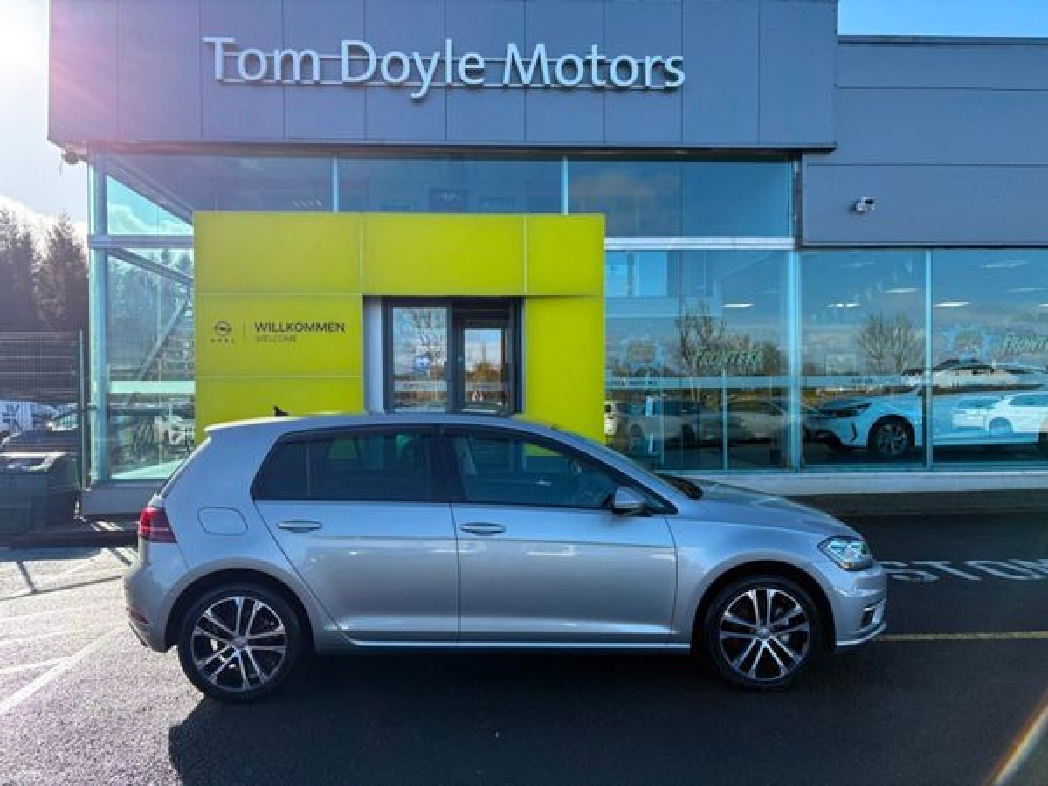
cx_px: 524
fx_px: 787
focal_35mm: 26
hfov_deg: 67.3
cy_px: 393
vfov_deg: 53.1
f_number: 1.6
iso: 64
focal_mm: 5.96
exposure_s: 1/1364
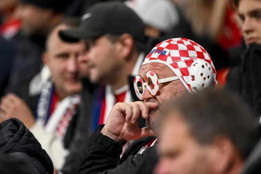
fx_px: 2900
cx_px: 130
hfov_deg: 5.2
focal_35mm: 400
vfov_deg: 3.4
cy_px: 87
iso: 4000
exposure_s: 1/1600
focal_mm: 400
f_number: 4
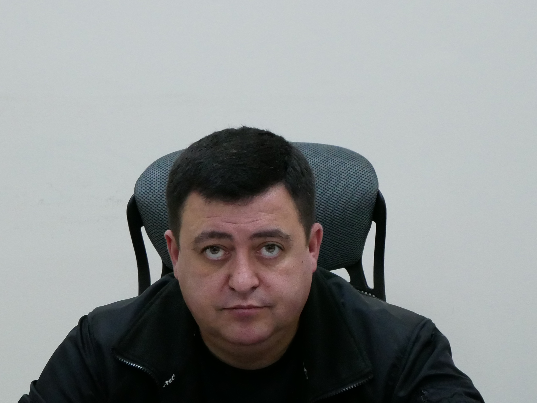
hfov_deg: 12.8
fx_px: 2390
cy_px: 384
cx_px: 241
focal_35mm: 154
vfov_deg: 9.6
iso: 2500
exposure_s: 1/100
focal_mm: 40
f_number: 5.5
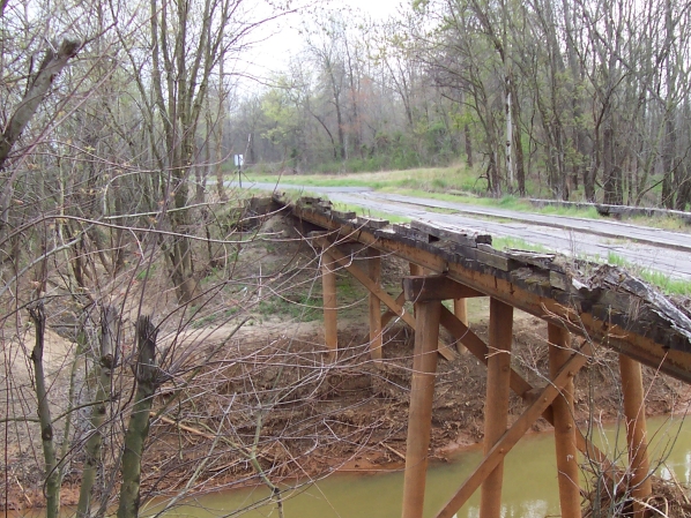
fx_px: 979
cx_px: 367
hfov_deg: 38.9
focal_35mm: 49
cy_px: 336
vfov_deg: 29.5
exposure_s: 1/250
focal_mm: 5.6
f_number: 2.8
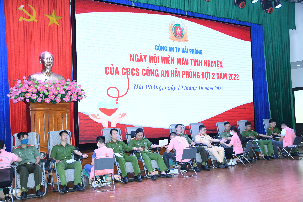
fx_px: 316
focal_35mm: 38
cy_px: 101
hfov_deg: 51.3
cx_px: 152
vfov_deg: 35.5
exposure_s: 1/250
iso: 2500
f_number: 4
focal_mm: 25
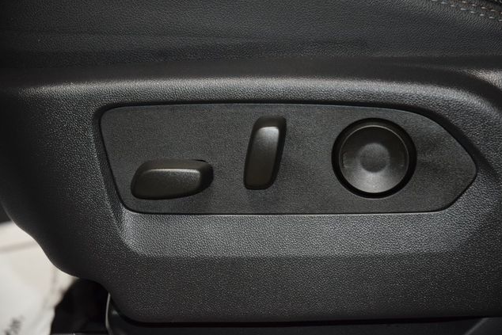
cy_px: 168
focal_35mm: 106
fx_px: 1478
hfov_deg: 19.3
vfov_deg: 12.9
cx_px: 253
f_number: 4.5
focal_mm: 70
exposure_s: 1/60
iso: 2200
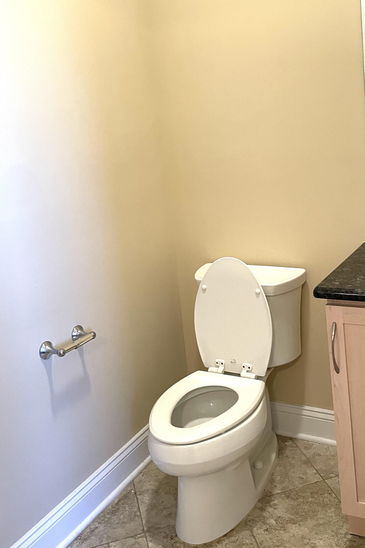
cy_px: 196
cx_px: 226
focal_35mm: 37
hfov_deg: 35.8
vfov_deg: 51.2
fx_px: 563
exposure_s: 1/60
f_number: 1.6
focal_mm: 4.2
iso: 160
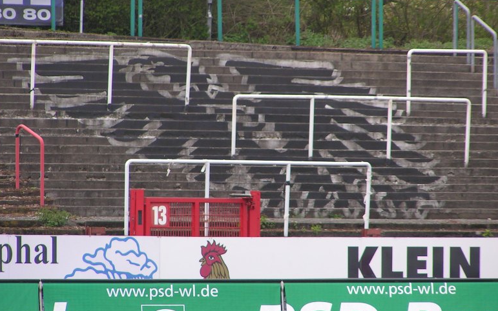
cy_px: 126
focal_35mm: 374
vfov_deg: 3.5
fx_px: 5076
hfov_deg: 5.6
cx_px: 241
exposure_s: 1/320
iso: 50
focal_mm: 52
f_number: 3.5
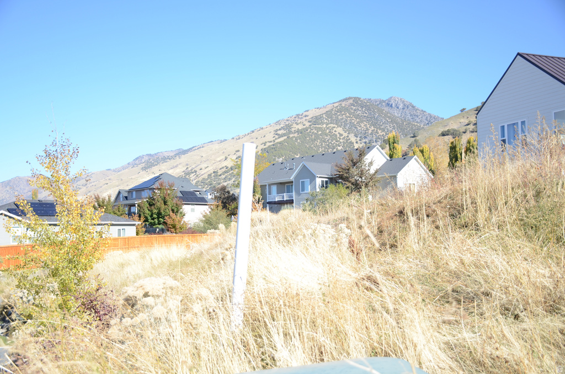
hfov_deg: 49.6
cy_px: 187
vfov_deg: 34.1
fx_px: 611
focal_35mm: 39
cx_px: 282
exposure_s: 1/400
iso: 100
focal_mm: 26
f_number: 3.8
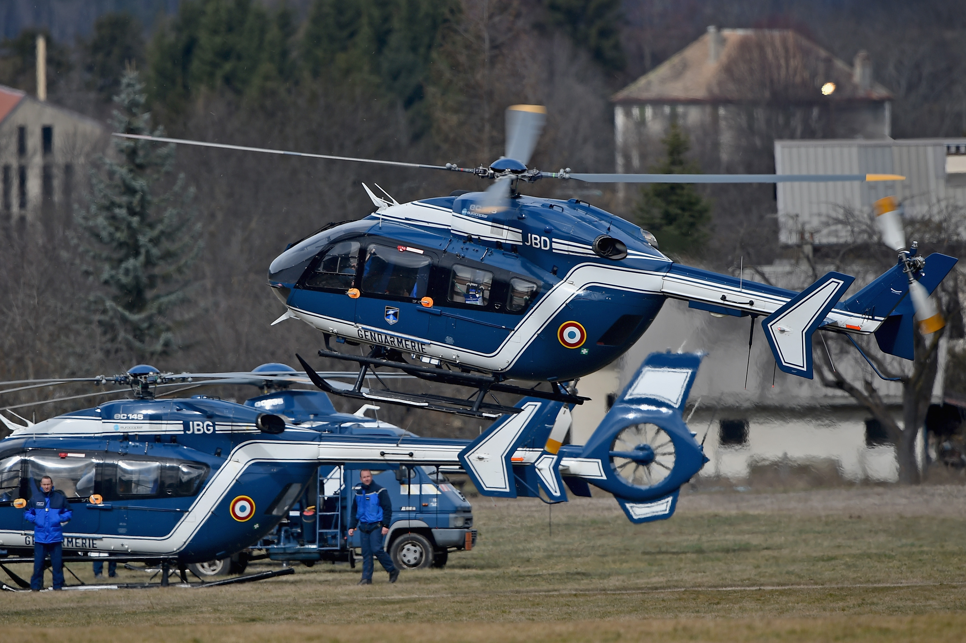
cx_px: 483
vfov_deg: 2.0
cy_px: 322
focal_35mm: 700
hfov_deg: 2.9
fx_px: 18773
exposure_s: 1/800
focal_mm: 700
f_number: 5.6
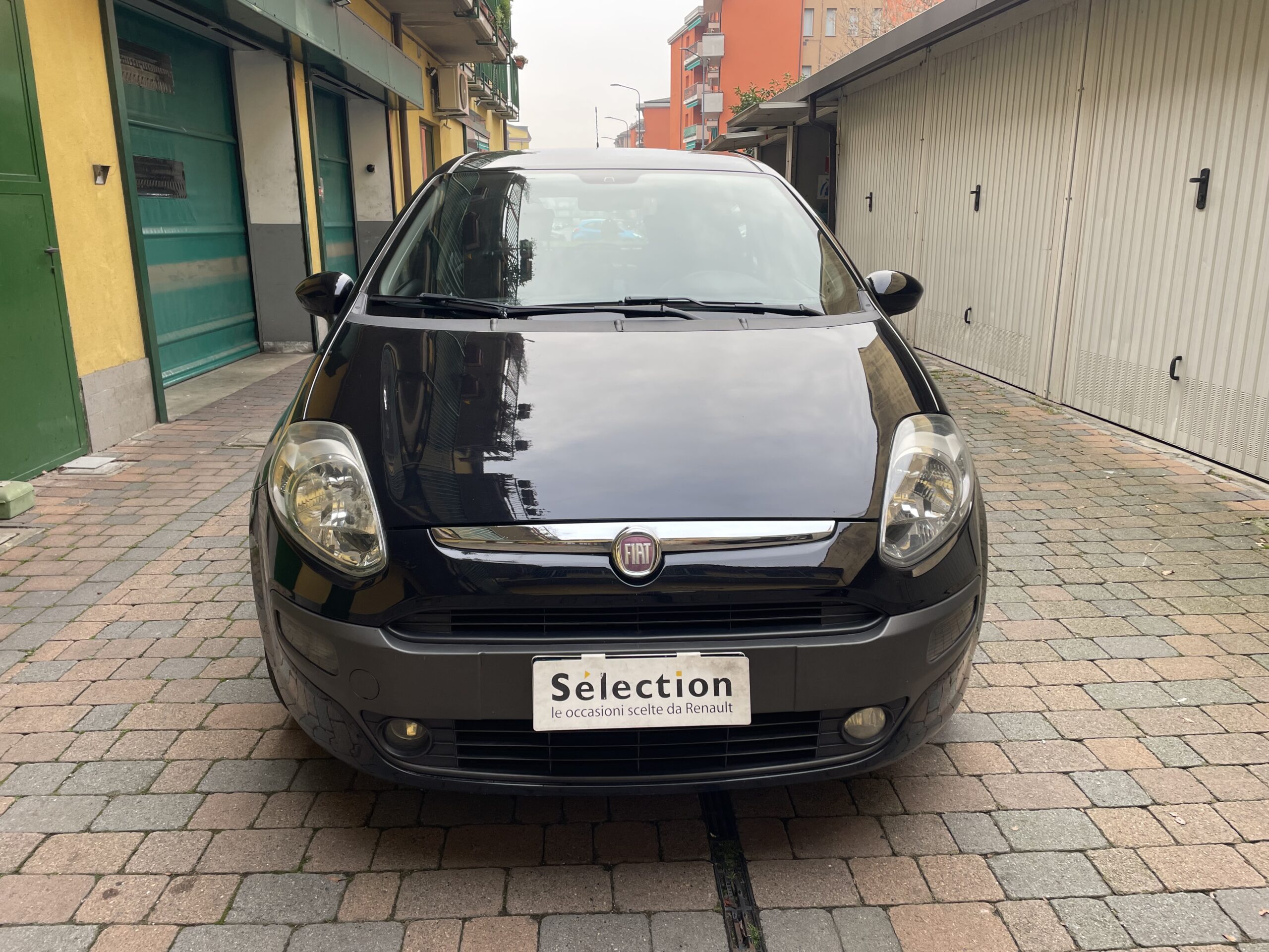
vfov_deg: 53.1
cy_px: 476
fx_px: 953
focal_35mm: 26
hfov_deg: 67.3
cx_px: 634
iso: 40
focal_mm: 4.2
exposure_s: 1/121
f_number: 1.6
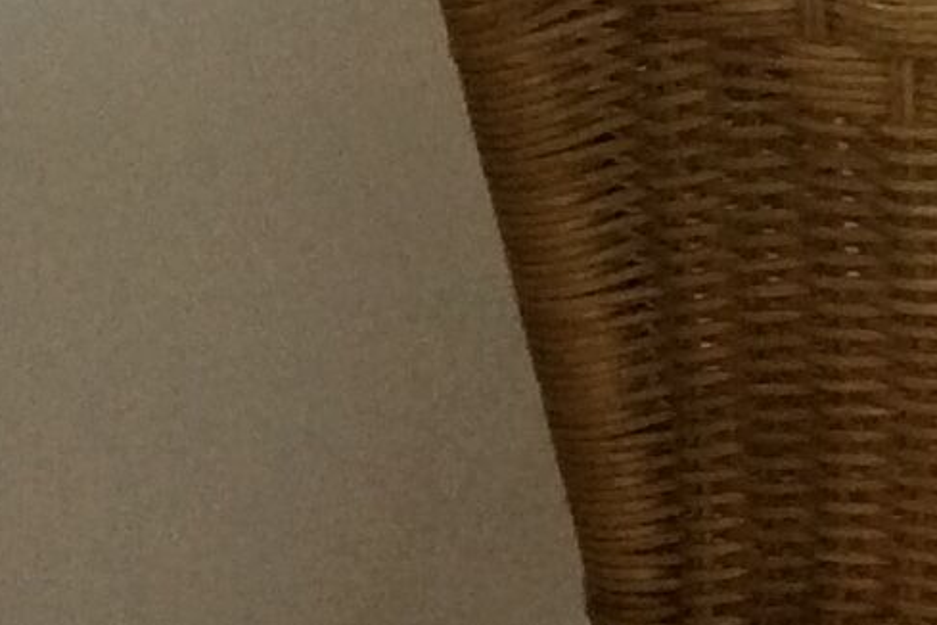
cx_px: 232
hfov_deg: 11.6
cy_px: 592
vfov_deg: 7.8
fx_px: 4581
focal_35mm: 176
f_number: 2.4
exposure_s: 1/25
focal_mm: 3.3
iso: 64
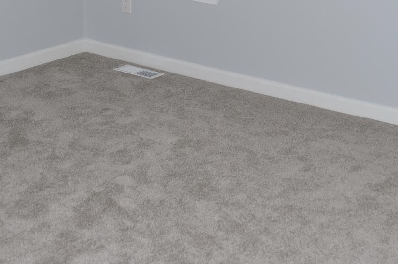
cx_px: 230
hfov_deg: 30.1
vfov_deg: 19.0
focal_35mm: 67
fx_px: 739
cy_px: -59
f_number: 3.5
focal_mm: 18
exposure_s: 1/100
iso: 200
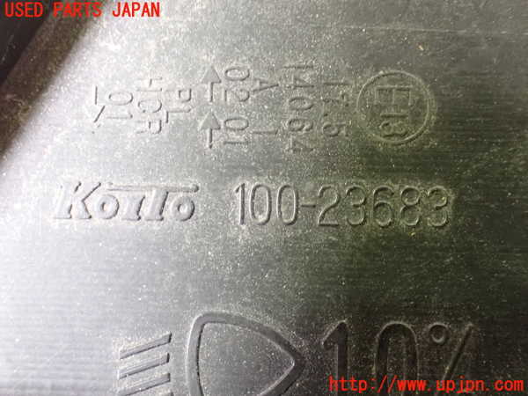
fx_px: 717
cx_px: 264
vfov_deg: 30.9
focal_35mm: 47
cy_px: 198
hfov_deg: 40.4
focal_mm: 8.4
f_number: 3.1
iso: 1600
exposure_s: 1/25
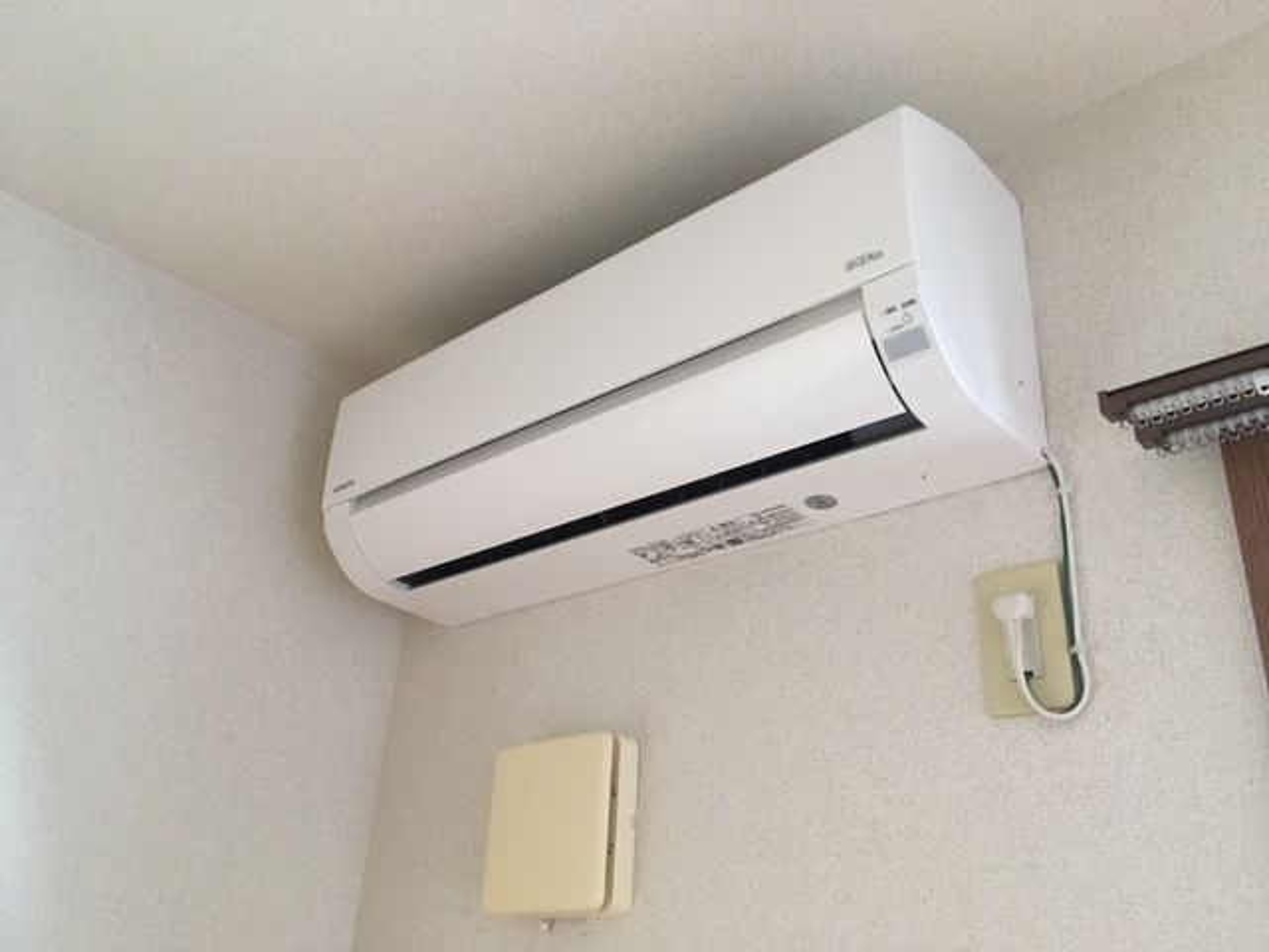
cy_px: 476
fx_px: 1063
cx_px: 634
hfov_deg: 61.7
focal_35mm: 29
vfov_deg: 48.2
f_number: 2.2
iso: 200
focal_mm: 4.15
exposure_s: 1/15
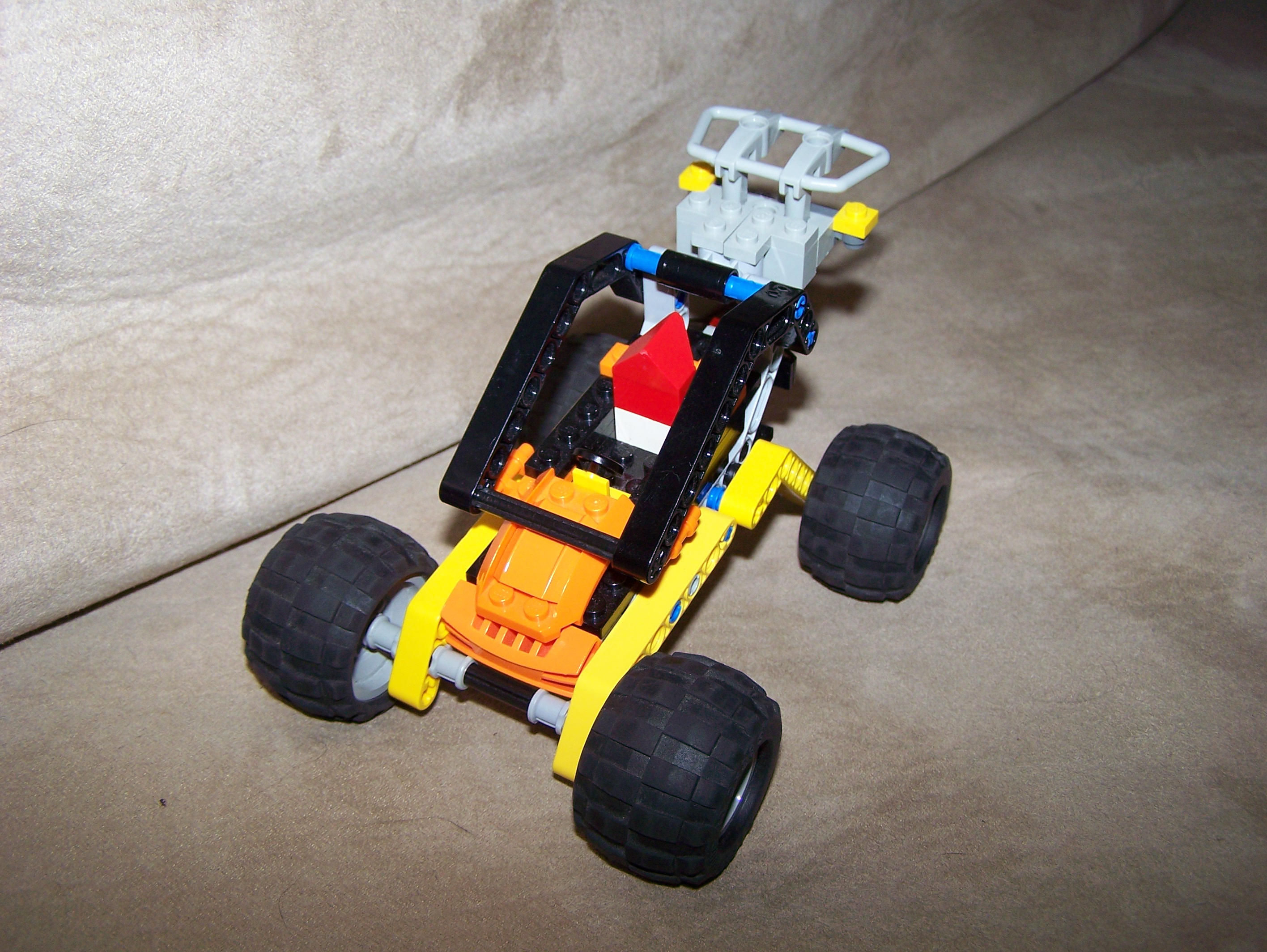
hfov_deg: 48.9
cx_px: 634
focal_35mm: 38
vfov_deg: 37.8
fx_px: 1392
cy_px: 476
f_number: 2.8
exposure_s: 1/60
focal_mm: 6.3
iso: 80
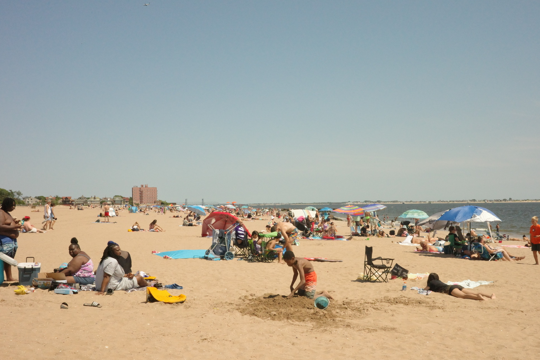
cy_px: 197
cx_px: 285
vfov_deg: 29.8
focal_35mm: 45
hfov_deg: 43.6
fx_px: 675
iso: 3200
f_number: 16
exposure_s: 1/2000
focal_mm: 26
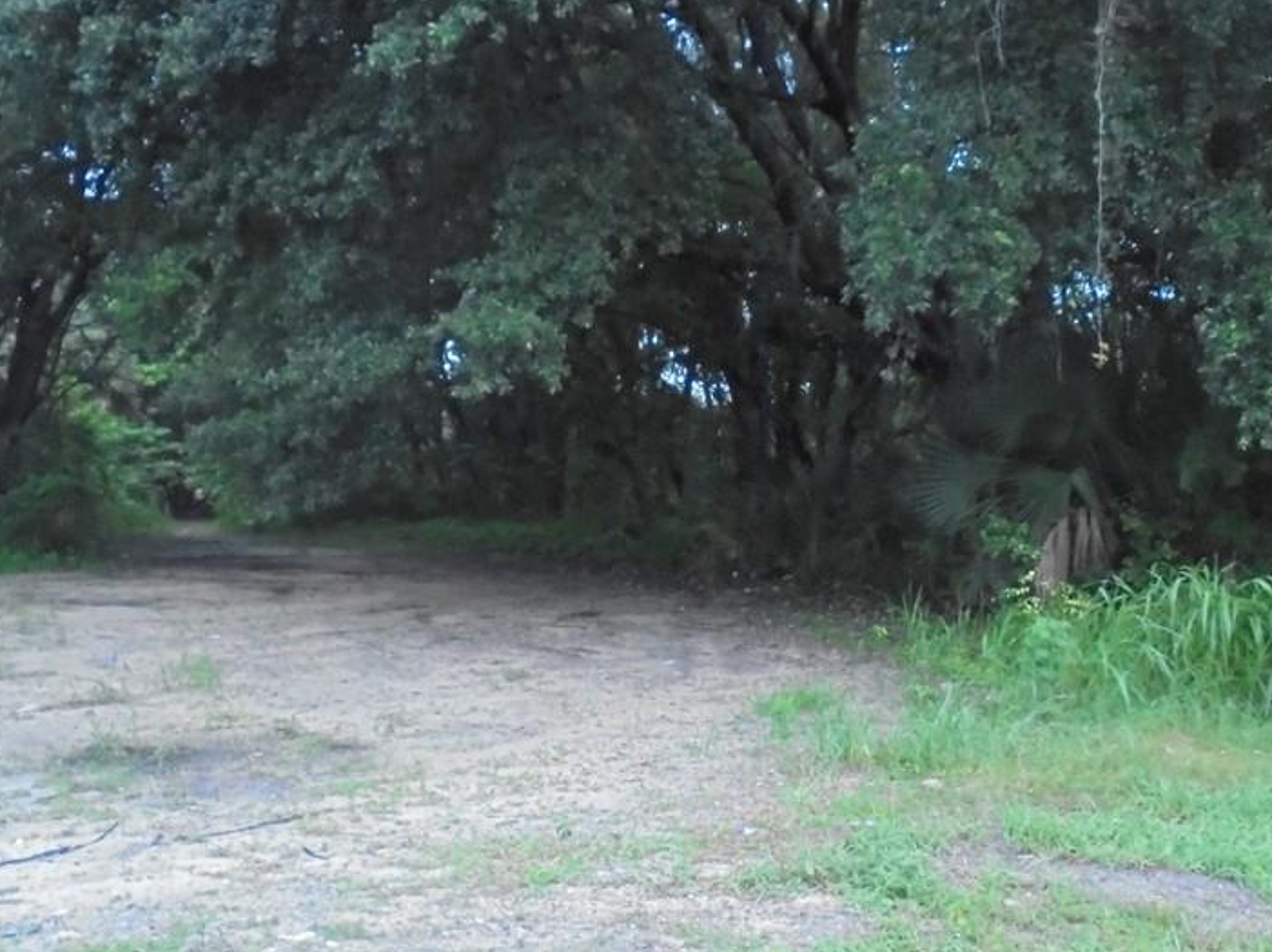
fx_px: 1396
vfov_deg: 37.7
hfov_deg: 48.9
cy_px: 511
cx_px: 713
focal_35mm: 38
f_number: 3.5
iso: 160
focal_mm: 4.6
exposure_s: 1/30
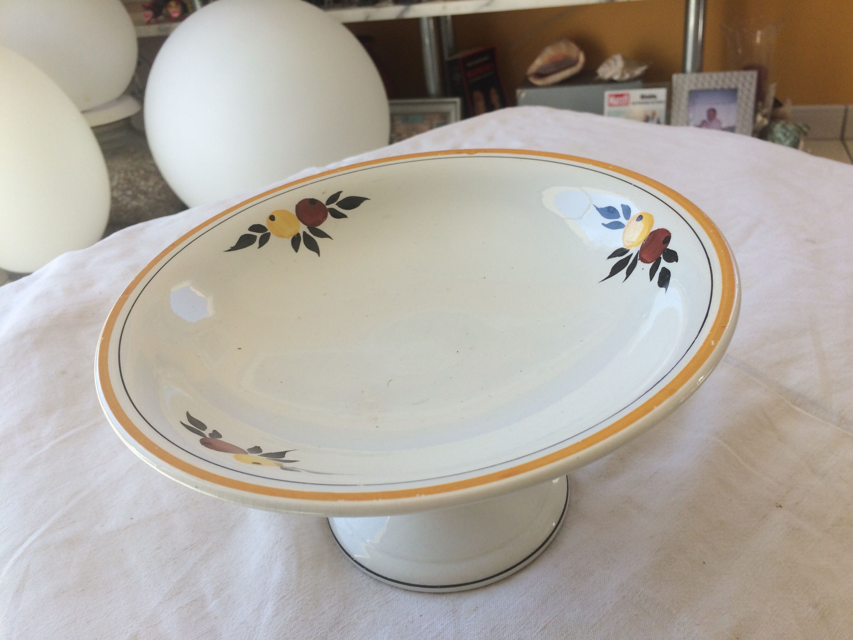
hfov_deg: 61.7
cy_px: 320
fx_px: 715
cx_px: 426
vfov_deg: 48.2
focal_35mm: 29
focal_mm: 4.15
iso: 32
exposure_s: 1/247
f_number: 2.2
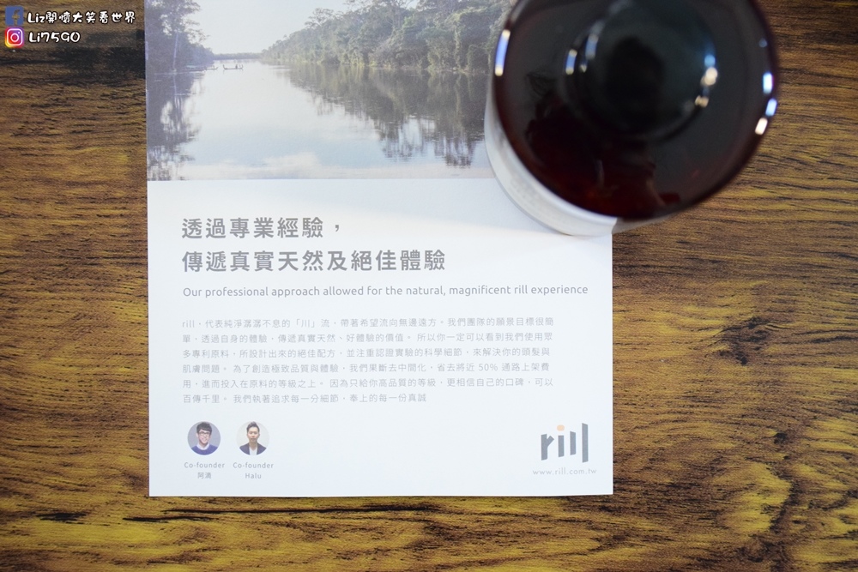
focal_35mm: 57
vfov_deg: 23.8
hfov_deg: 35.0
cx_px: 429
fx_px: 1359
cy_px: 286
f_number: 5.6
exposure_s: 1/125
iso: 2500
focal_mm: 38
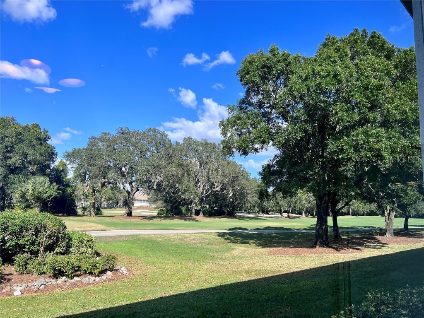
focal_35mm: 26
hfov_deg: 67.3
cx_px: 212
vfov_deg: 53.1
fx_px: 318
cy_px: 159
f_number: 1.5
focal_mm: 5.7
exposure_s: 1/1224
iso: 50
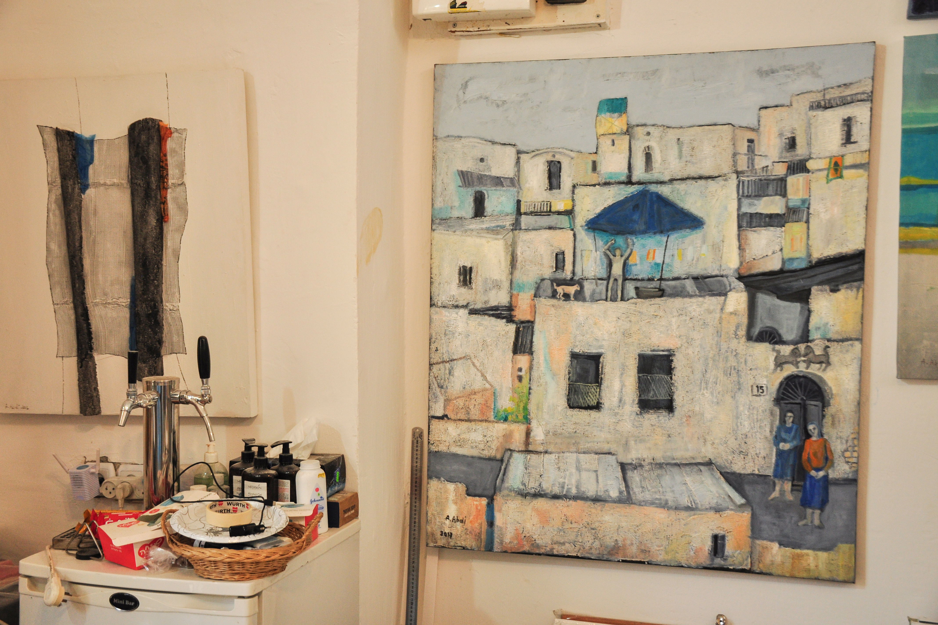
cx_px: 469
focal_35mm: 40
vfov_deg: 33.0
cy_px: 312
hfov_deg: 47.9
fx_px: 1055
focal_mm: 27
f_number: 4
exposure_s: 1/100
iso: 450
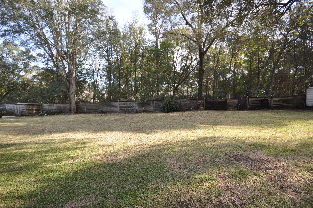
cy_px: 104
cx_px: 156
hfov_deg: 100.5
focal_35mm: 15
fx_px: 130
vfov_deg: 77.2
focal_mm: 10
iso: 200
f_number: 5.6
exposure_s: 1/125
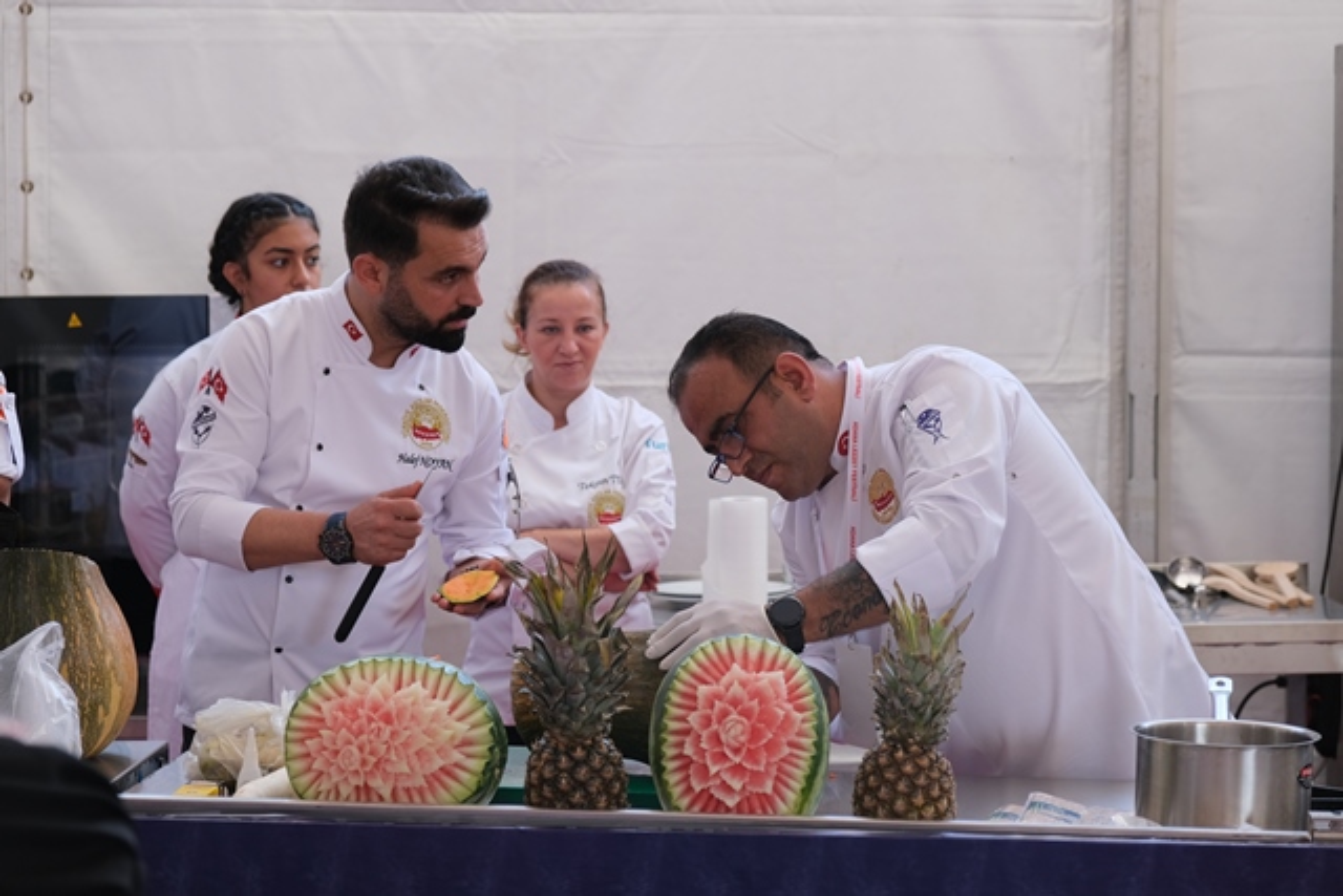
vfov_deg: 18.0
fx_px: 2836
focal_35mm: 76
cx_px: 672
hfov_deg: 26.6
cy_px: 448
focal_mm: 50.5
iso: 320
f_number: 4
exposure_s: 1/100
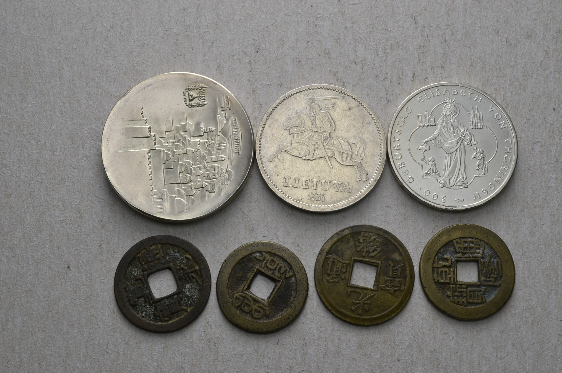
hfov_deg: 39.0
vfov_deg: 26.4
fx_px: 795
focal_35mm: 51
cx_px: 281
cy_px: 186
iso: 400
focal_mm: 34
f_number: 14
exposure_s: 1/200
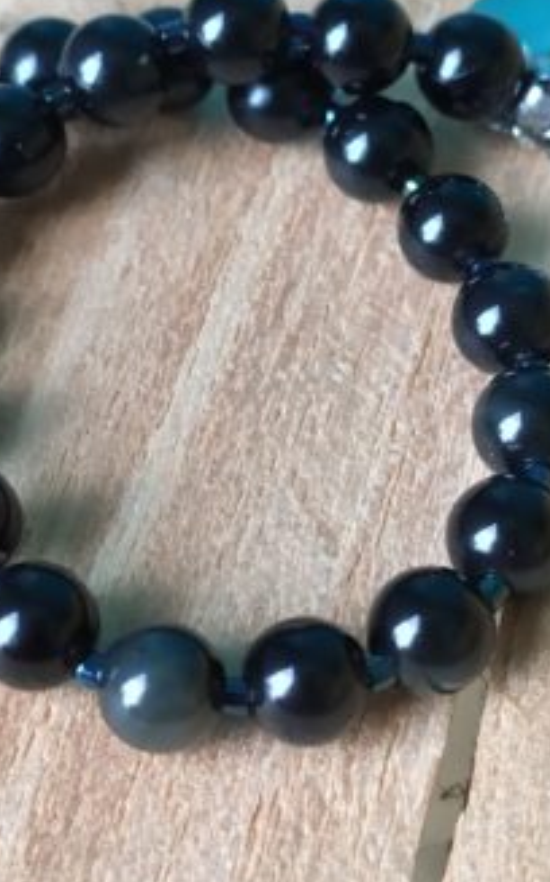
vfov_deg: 43.3
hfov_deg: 28.4
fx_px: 1081
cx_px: 194
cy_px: 247
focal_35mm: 45
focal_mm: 4.77
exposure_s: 1/33
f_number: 1.75
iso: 935
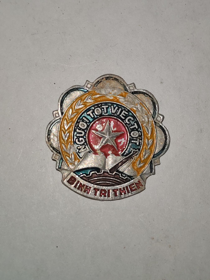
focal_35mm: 68
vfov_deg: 28.6
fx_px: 550
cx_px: 105
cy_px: 140
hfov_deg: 21.6
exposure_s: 1/100
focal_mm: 5.52
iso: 100
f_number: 1.95
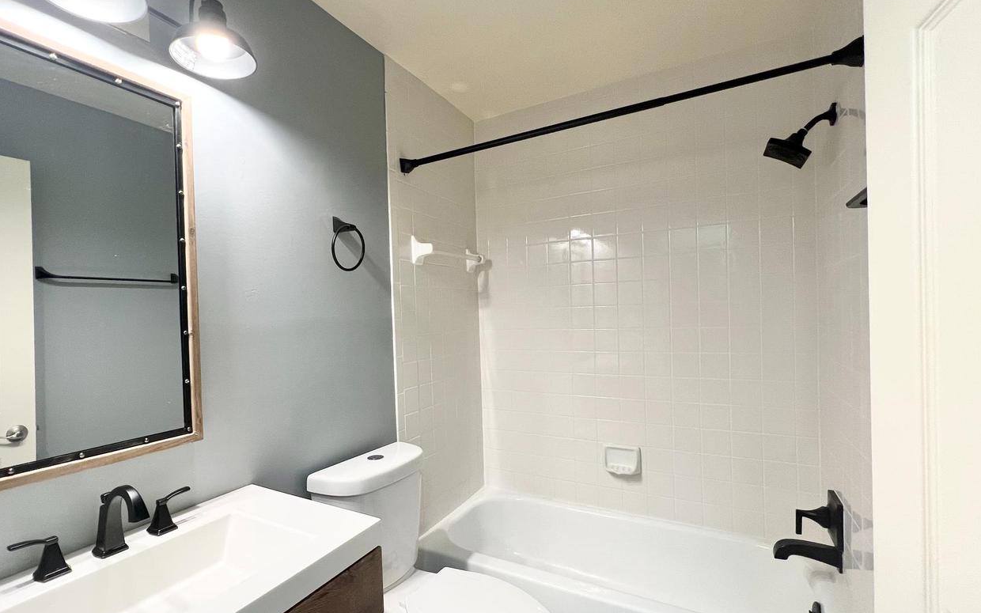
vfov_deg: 71.2
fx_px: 428
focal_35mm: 16
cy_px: 326
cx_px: 441
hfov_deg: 97.5
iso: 160
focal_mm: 1.57
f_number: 1.8
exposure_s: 1/60
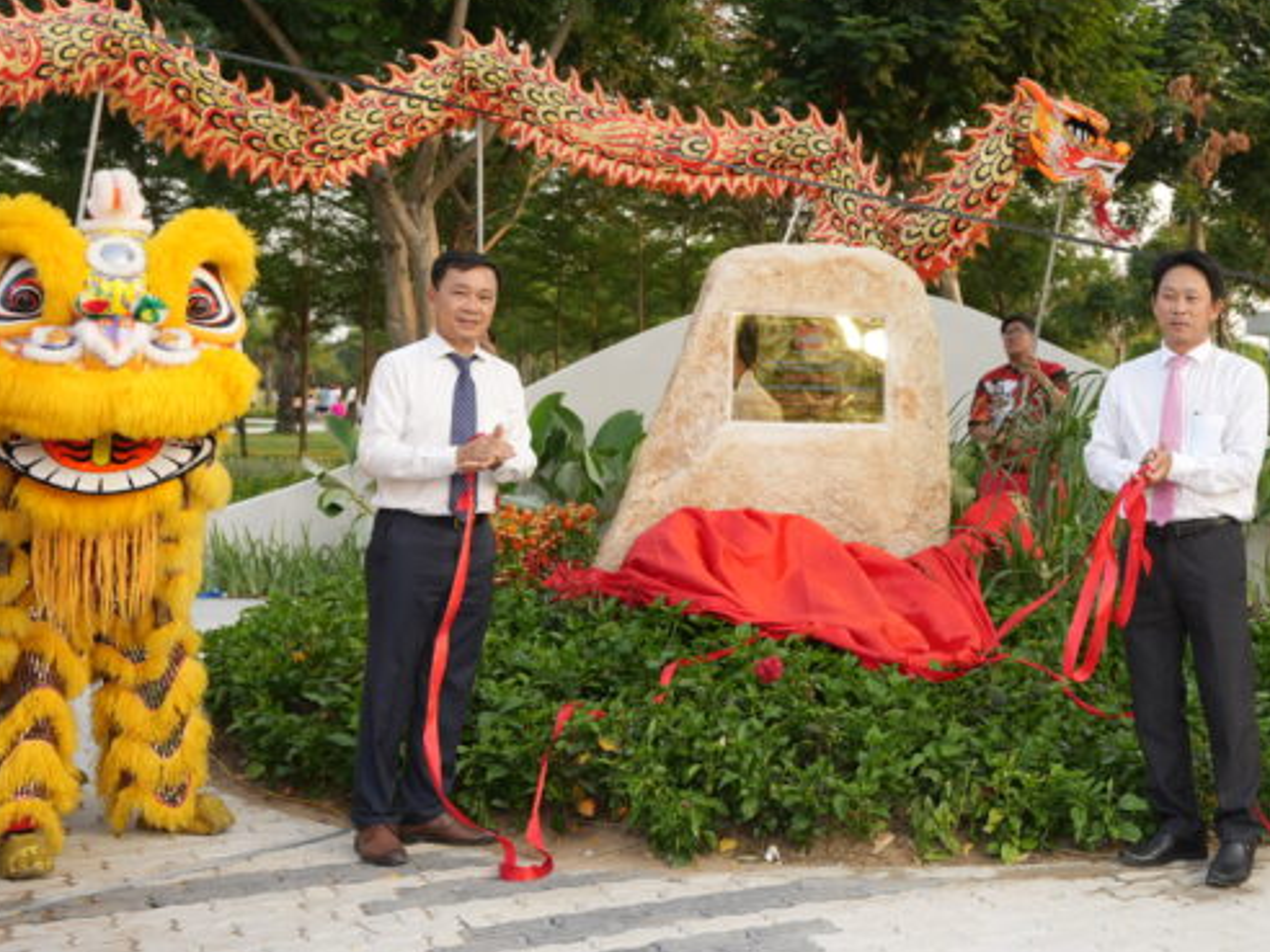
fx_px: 1877
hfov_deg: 36.6
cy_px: 312
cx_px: 929
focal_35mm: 51
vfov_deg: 28.3
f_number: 4
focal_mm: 34.1
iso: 200
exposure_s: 1/200
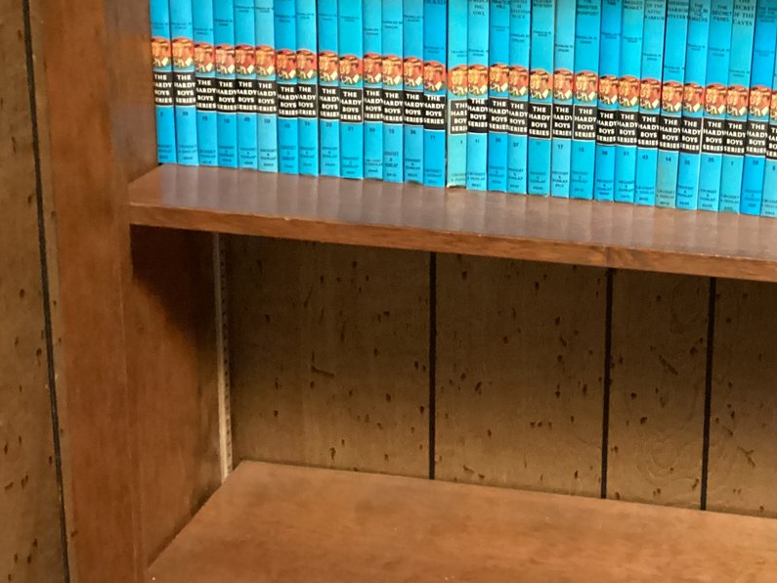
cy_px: 41
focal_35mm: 59
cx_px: 707
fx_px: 1324
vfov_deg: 24.0
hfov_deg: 31.1
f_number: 2.4
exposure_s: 1/30
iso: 640
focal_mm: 3.3
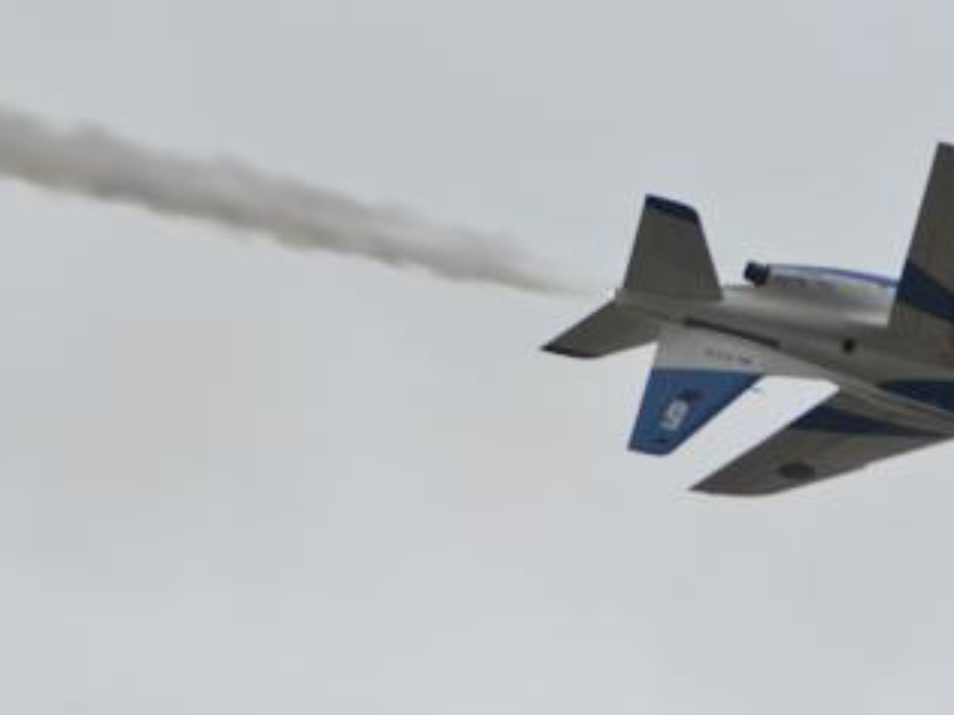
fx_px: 12944
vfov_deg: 3.2
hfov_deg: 4.2
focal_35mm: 470
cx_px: 613
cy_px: 288
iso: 400
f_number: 9
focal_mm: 185
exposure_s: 1/400
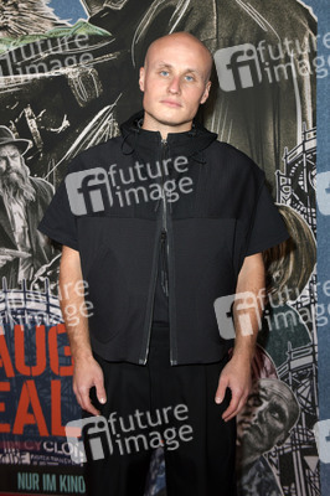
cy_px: 248
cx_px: 165
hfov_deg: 36.8
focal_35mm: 36
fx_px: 496
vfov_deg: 53.2
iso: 800
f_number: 5.6
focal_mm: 36
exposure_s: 1/200
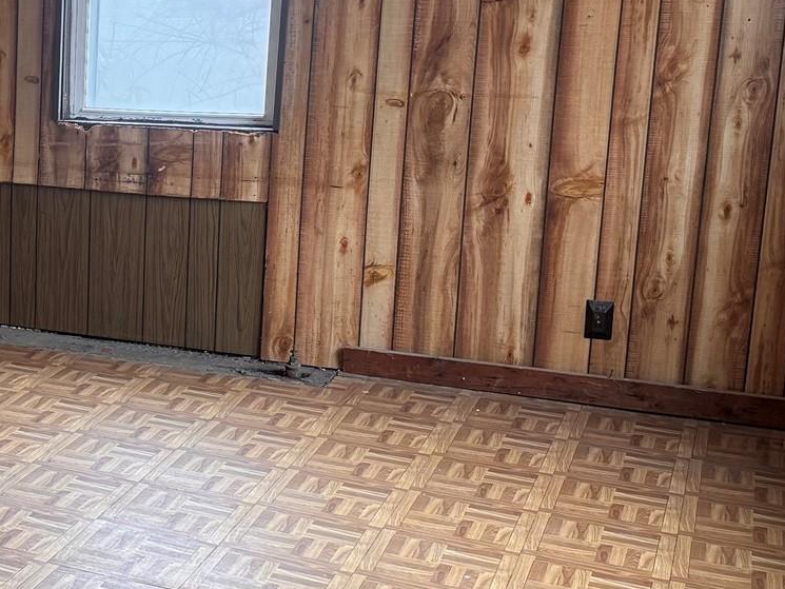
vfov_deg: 22.2
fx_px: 1497
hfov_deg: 26.1
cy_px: 261
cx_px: -170
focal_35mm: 66
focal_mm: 6.76
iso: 200
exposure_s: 1/121
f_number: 1.78
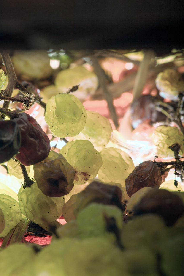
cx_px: 92
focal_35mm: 105
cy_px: 138
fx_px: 806
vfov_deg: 19.5
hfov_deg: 13.0
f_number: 16
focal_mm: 105
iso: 400
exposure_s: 1/250
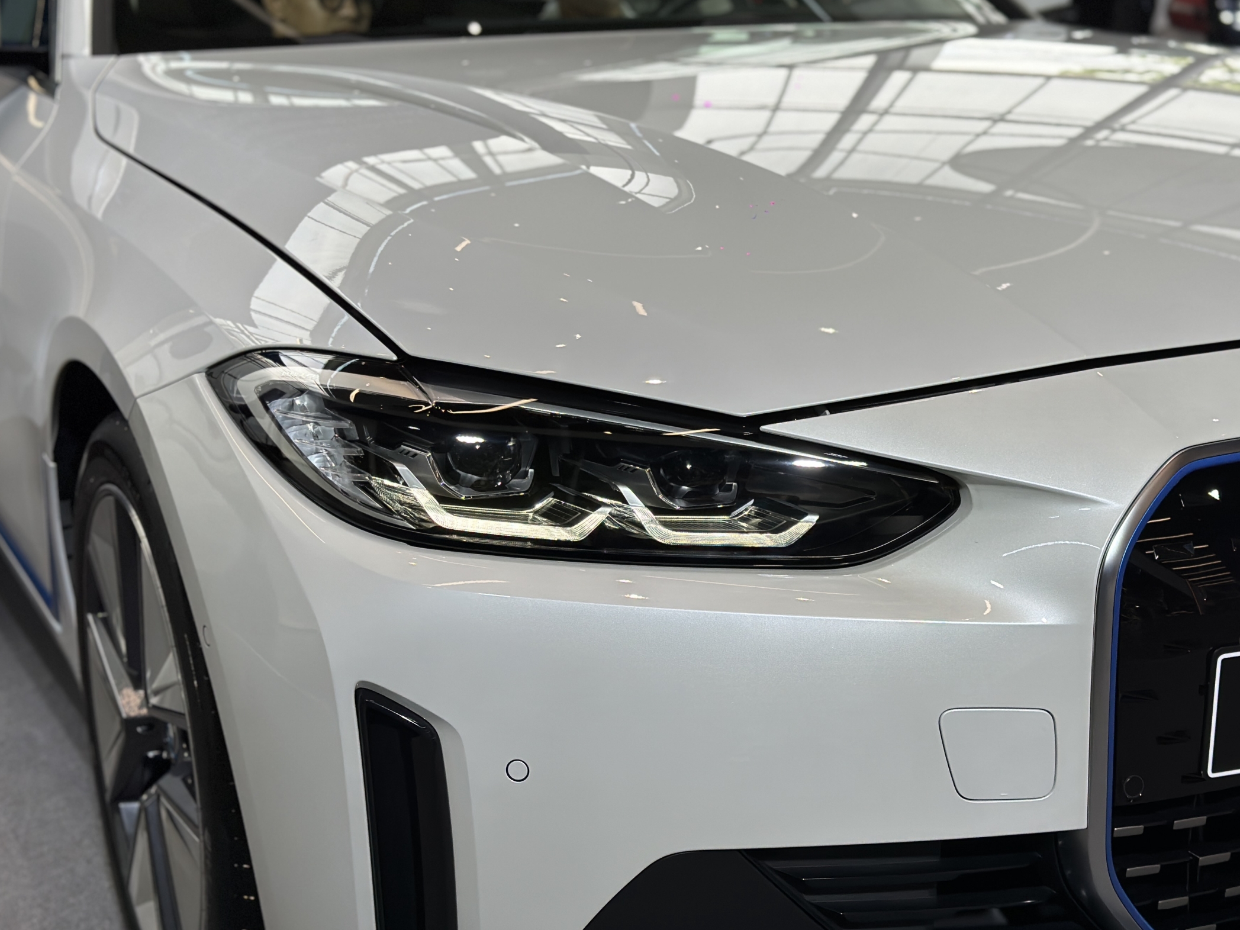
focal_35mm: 55
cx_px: 651
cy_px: 495
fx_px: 1970
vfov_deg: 26.6
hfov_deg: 34.9
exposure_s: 1/1157
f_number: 1.78
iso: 80
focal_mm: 6.86
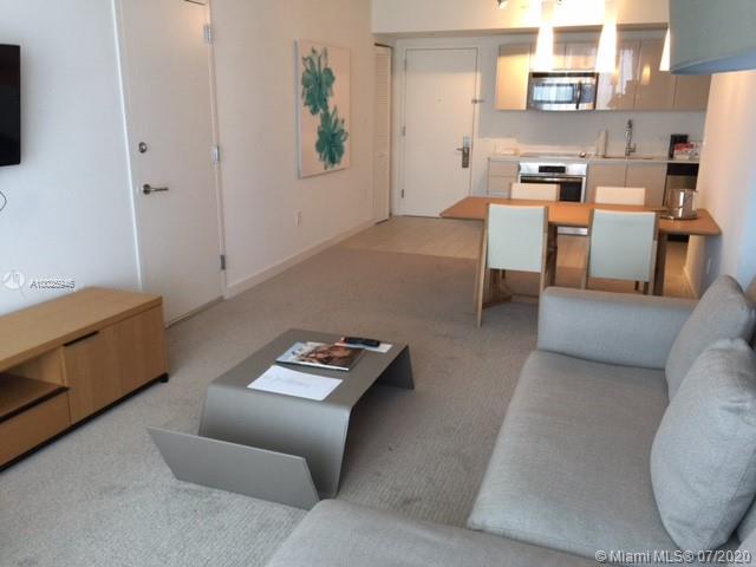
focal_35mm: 29
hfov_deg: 61.7
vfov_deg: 48.2
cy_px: 284
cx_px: 378
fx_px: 633
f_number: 2.2
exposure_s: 1/15
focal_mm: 4.15
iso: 40
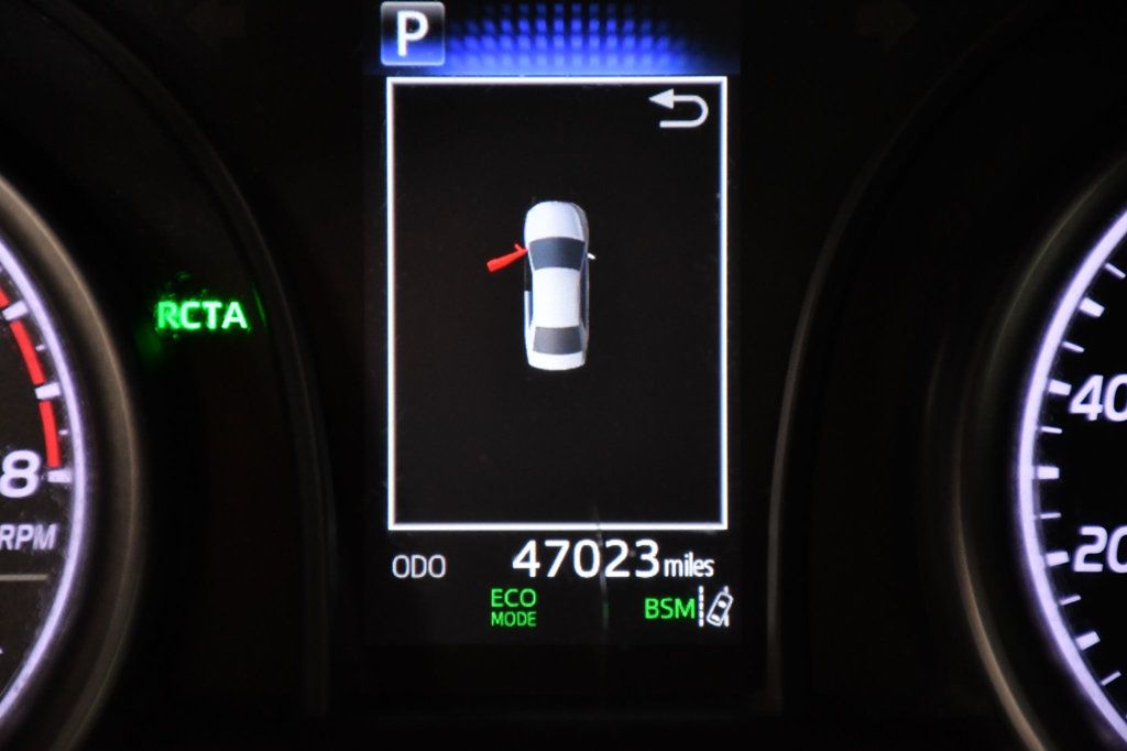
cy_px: 376
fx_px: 6572
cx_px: 564
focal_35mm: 210
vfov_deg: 6.5
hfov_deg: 9.8
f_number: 5.6
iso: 2500
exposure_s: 1/160
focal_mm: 140
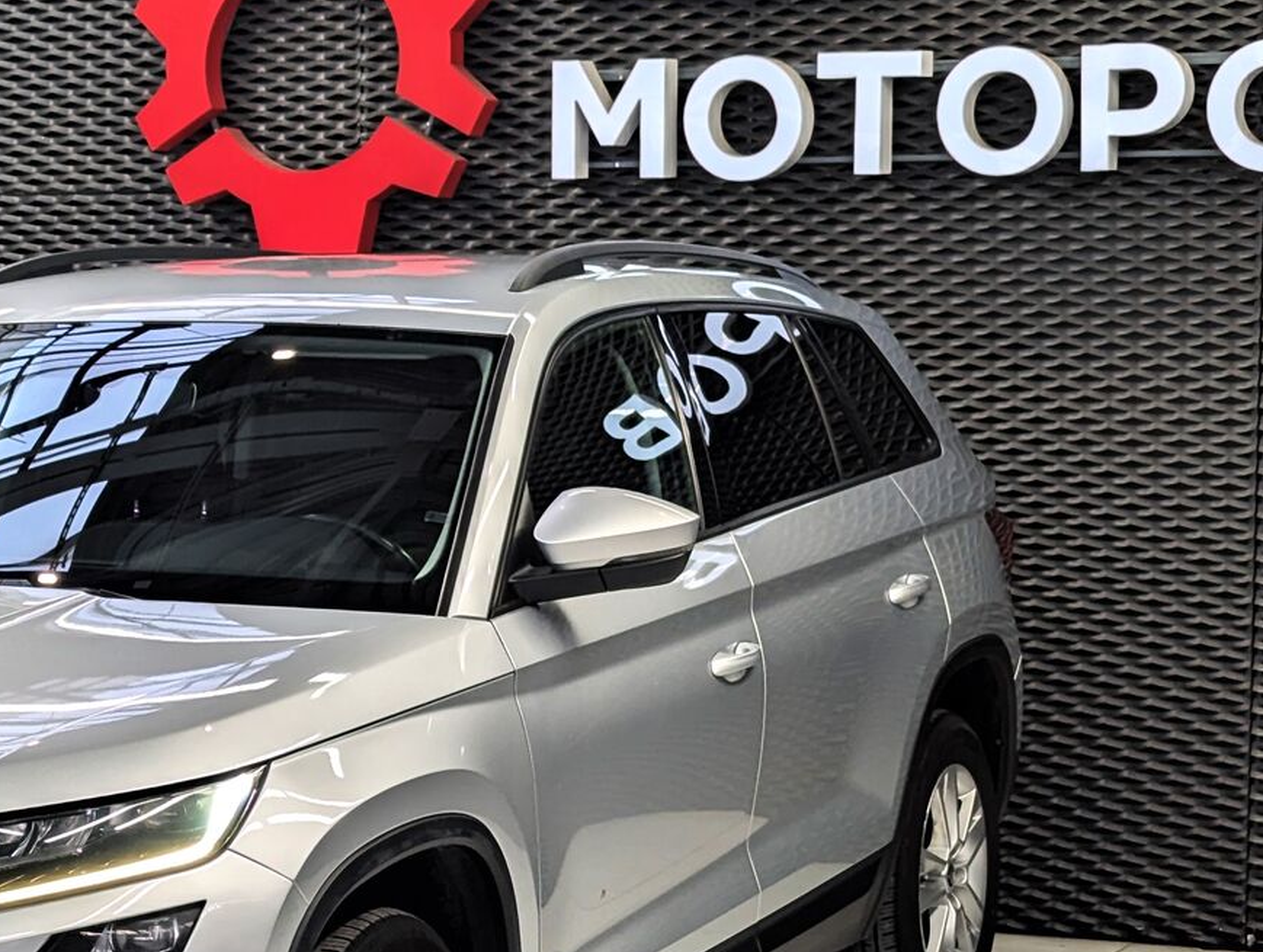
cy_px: 690
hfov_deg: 18.4
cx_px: 333
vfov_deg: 14.0
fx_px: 3874
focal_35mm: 106
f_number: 1.85
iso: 42
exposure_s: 1/179
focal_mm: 6.81
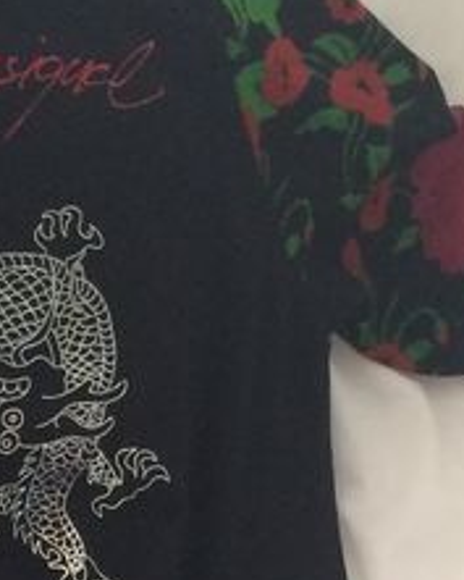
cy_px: 879
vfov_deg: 14.0
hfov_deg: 12.0
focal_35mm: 128
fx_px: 2196
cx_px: 81
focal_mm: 4.15
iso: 160
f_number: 2.2
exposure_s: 1/33
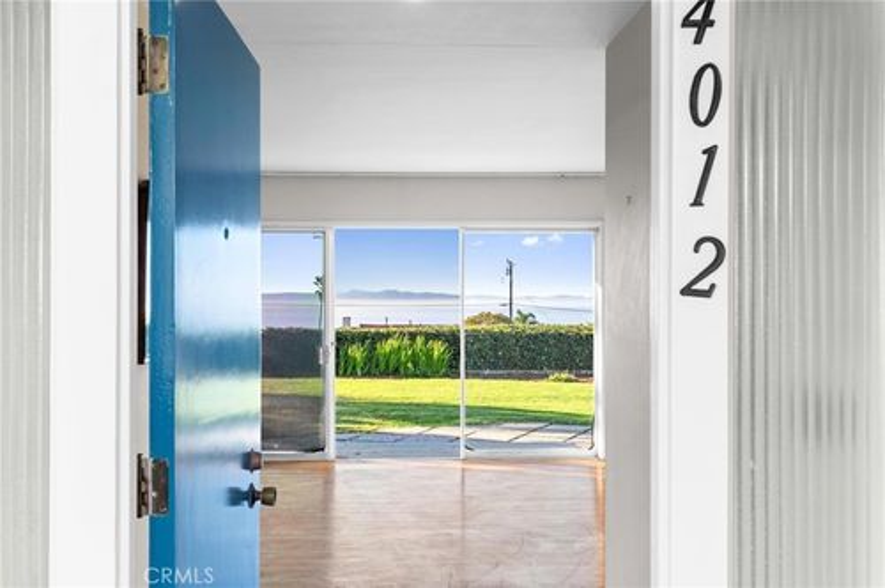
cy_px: 294
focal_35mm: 37
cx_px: 442
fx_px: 908
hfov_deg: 51.9
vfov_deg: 35.8
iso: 640
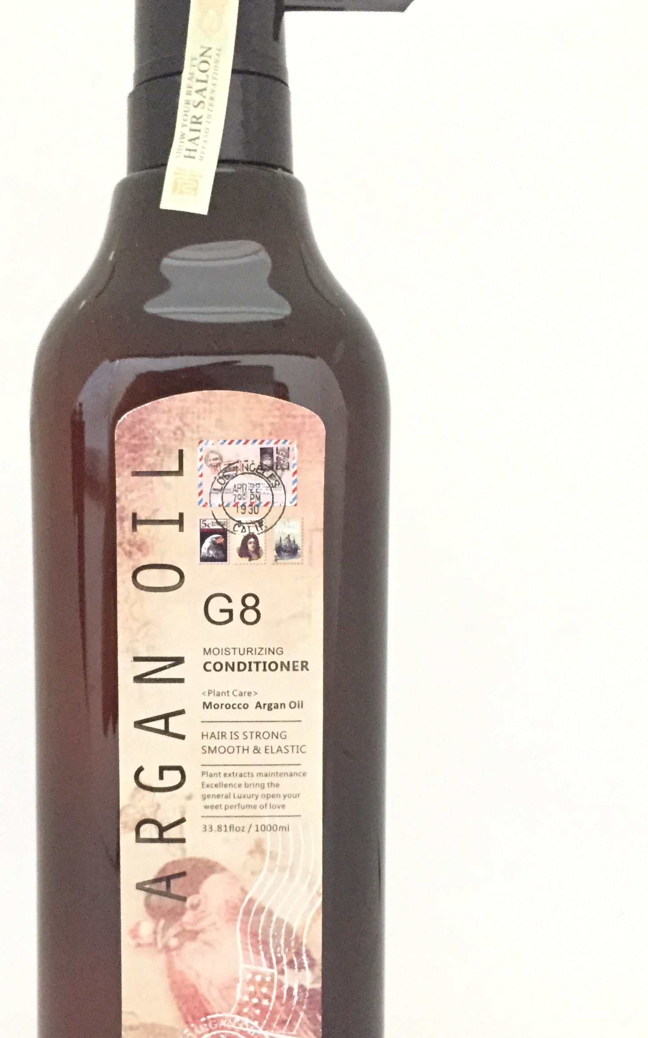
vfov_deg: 46.1
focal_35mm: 43
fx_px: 1215
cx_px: 198
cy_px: 577
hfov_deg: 29.6
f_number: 2.2
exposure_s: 1/17
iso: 400
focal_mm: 4.15
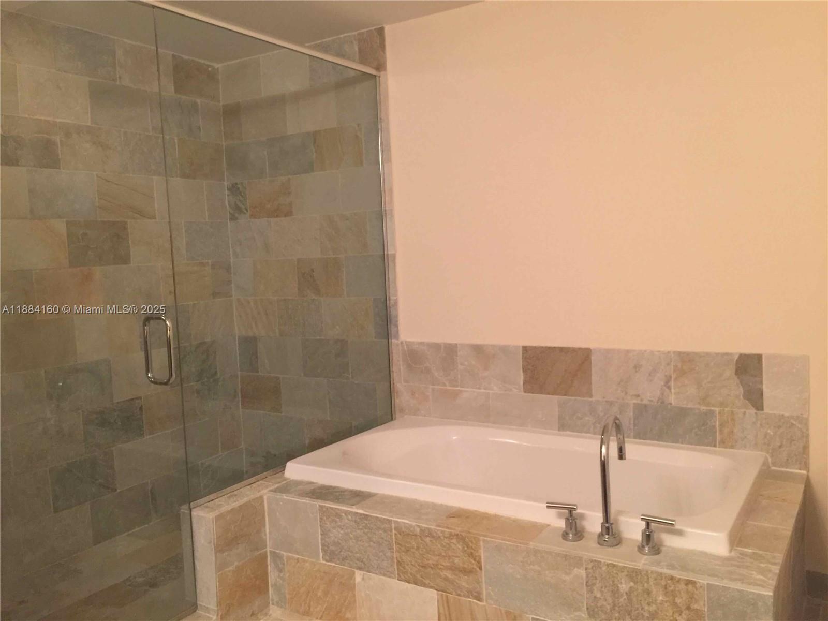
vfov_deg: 48.2
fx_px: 694
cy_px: 310
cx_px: 414
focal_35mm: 29
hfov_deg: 61.7
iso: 100
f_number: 2.2
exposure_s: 1/10
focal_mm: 4.15
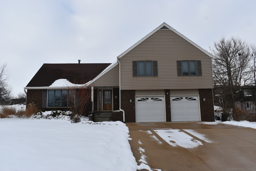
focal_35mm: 30
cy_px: 86
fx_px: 213
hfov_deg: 61.9
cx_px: 128
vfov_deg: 43.6
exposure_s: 1/320
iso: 100
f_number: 9
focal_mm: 20
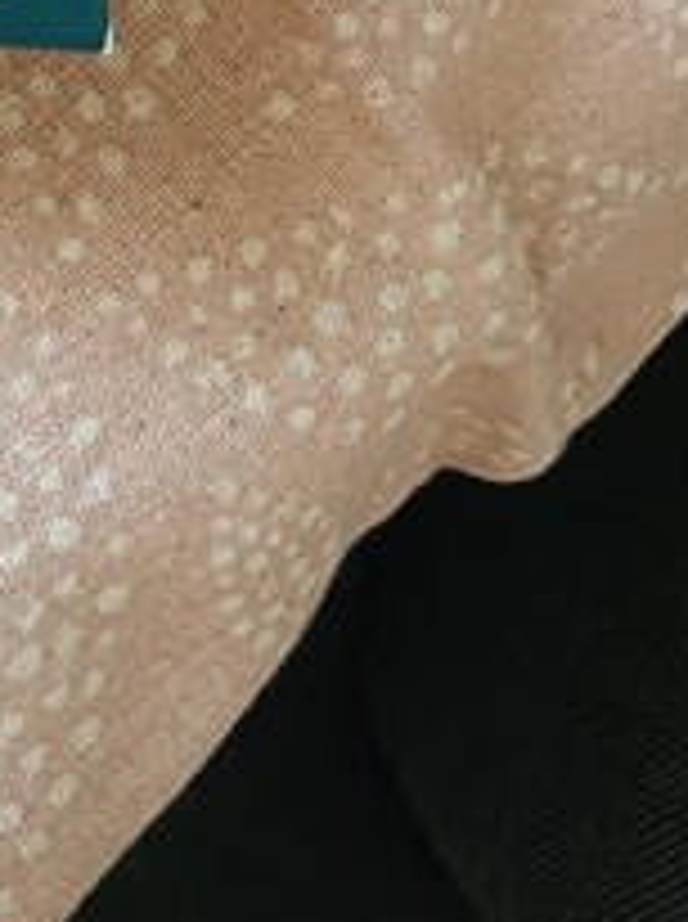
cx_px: -621
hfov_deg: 11.1
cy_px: -1133
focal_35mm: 122
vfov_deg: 13.1
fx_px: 3243
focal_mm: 5.1
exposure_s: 1/60
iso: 160
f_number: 1.6
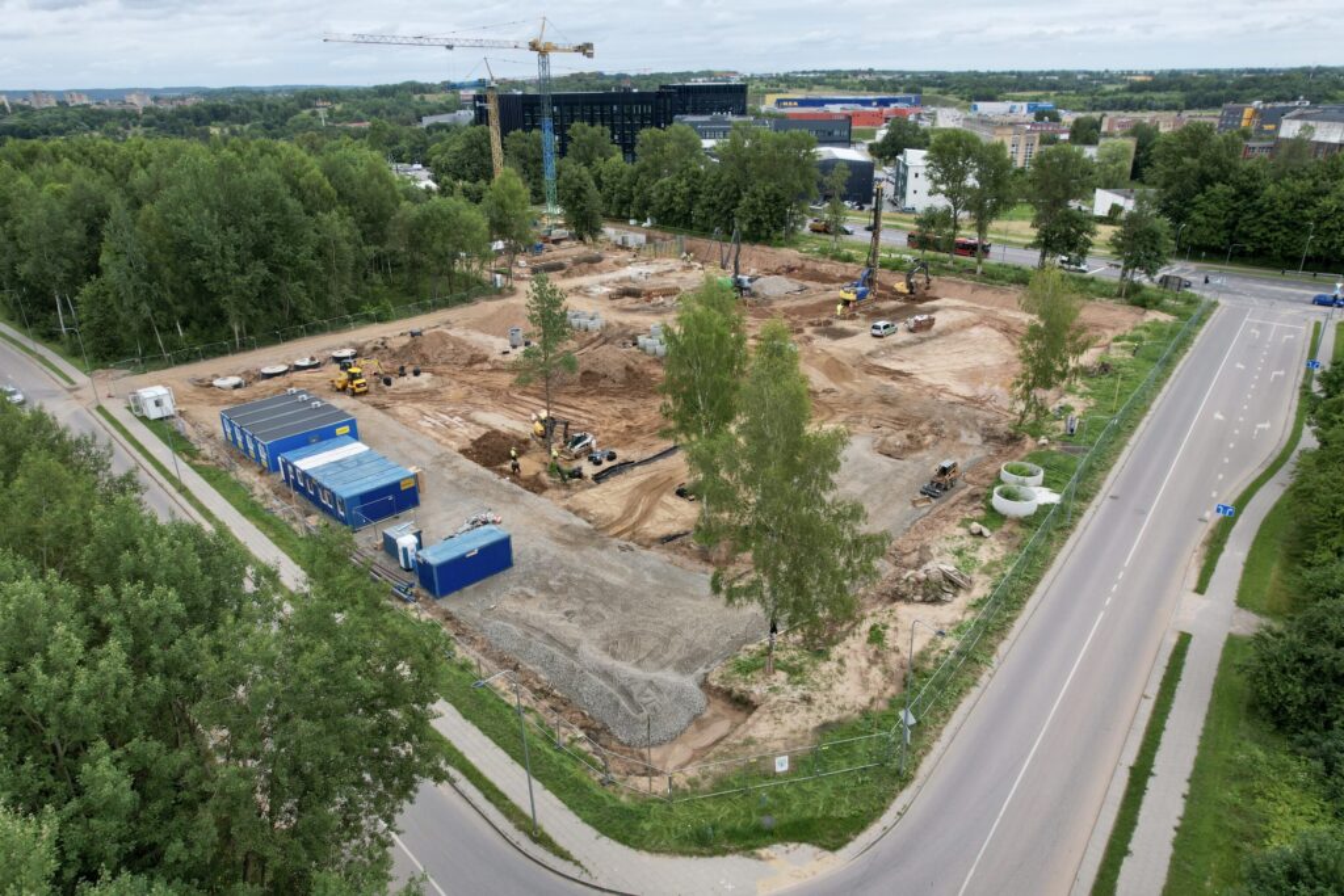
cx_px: 672
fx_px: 821
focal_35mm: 22
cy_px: 448
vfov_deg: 57.2
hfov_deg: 78.6
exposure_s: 1/800
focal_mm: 8.38
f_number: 2.8
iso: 130
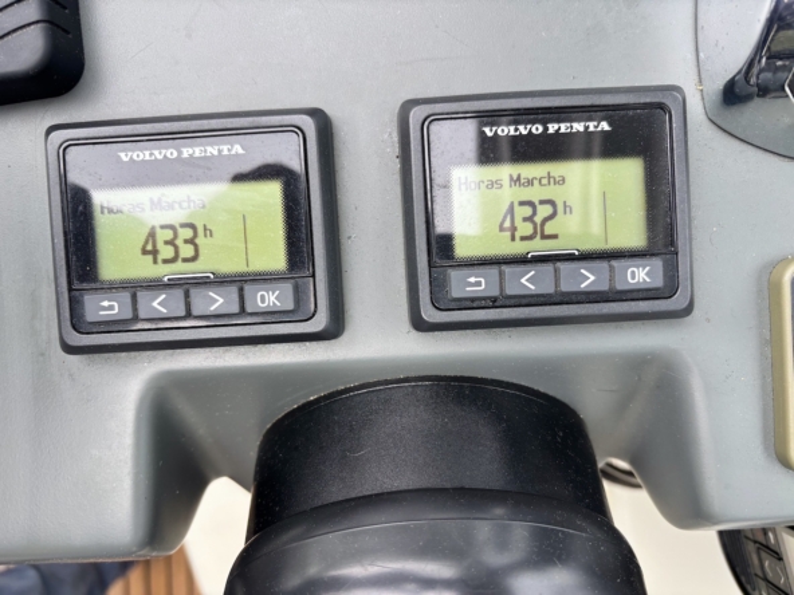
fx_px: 596
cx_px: 397
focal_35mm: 26
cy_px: 298
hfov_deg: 67.3
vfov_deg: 53.1
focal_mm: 5.96
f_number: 1.6
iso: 40
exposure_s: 1/173
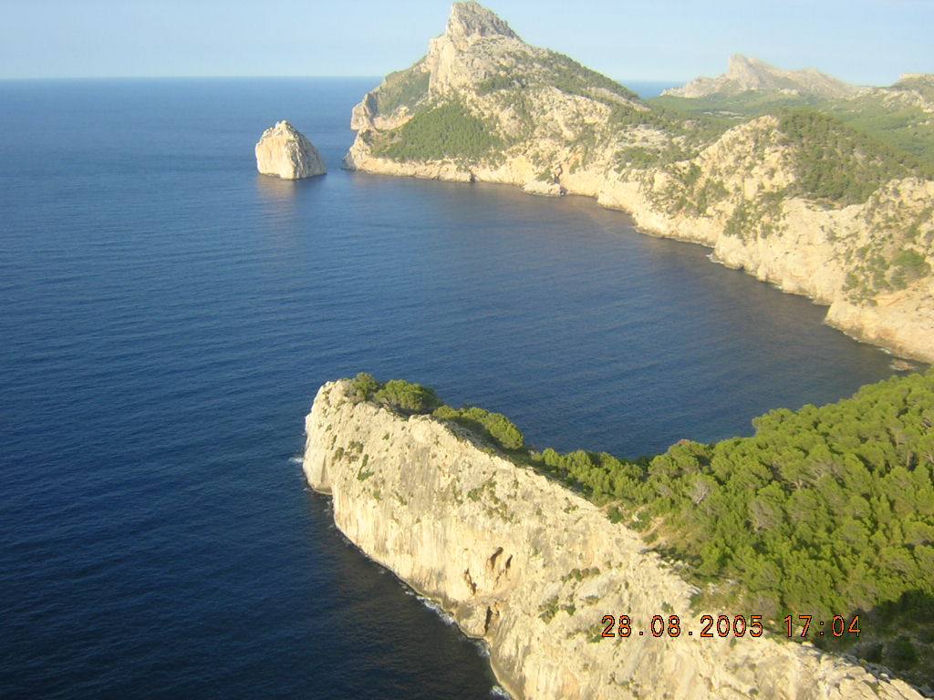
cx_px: 467
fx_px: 971
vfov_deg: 39.7
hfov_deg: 51.4
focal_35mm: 36
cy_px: 350
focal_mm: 4.7
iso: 100
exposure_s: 1/173
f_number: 5.2
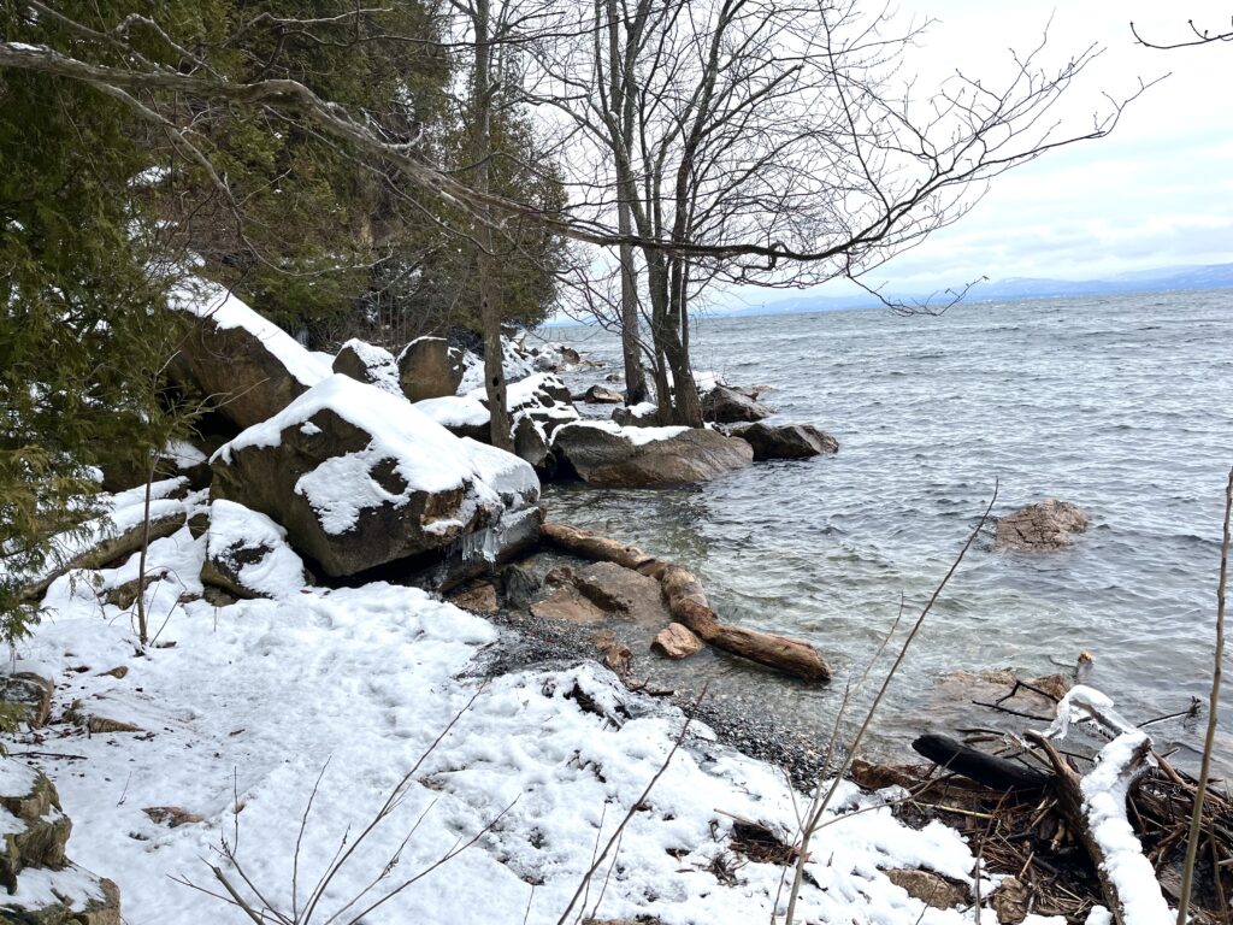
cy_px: 462
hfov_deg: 67.3
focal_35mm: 26
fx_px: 926
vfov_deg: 53.1
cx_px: 616
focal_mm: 5.1
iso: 50
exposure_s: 1/1106
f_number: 1.6
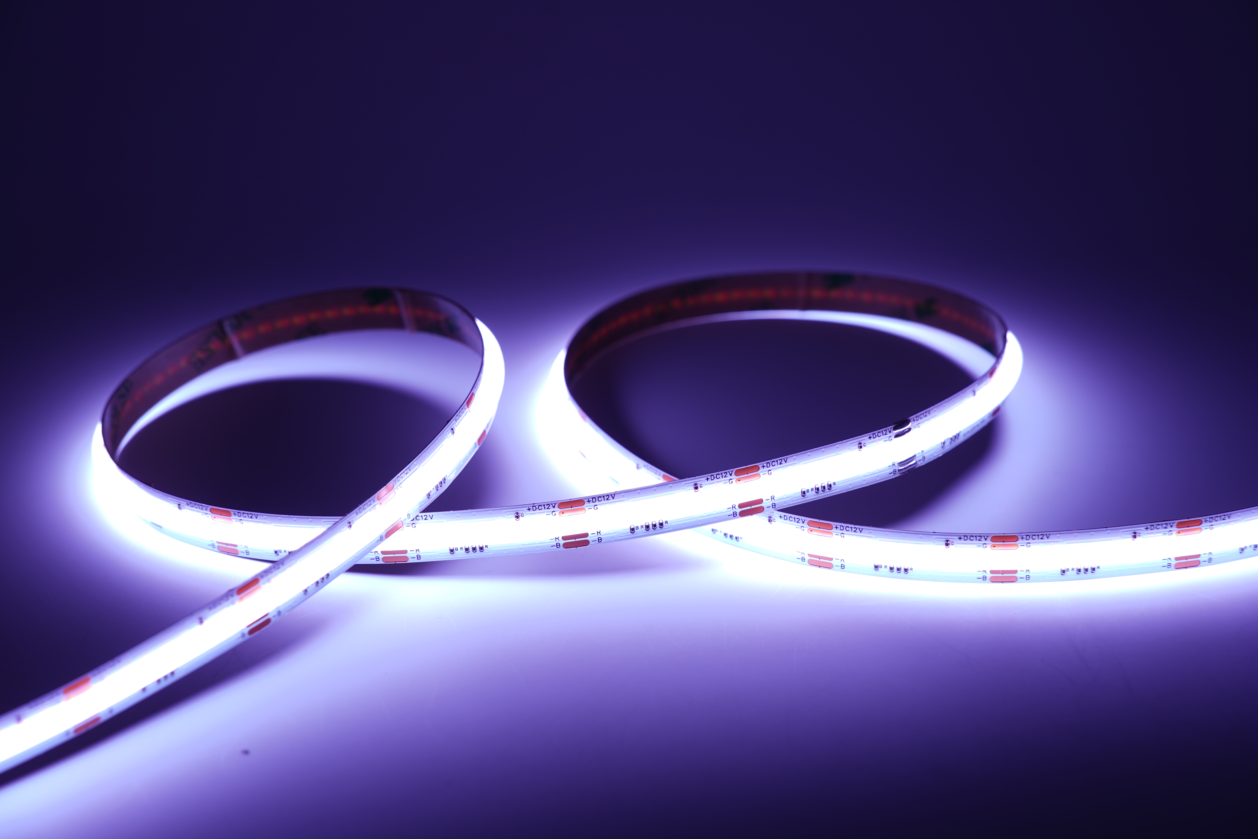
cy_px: 420
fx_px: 2621
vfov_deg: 18.2
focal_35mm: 75
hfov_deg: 27.0
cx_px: 629
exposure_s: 1/80
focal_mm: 75
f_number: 8
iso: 80
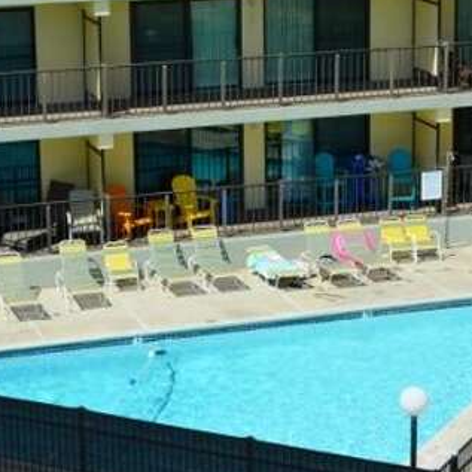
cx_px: 219
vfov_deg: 15.7
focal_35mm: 111
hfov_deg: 15.7
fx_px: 1712
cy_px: 202
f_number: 11
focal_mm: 36
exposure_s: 1/160
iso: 100
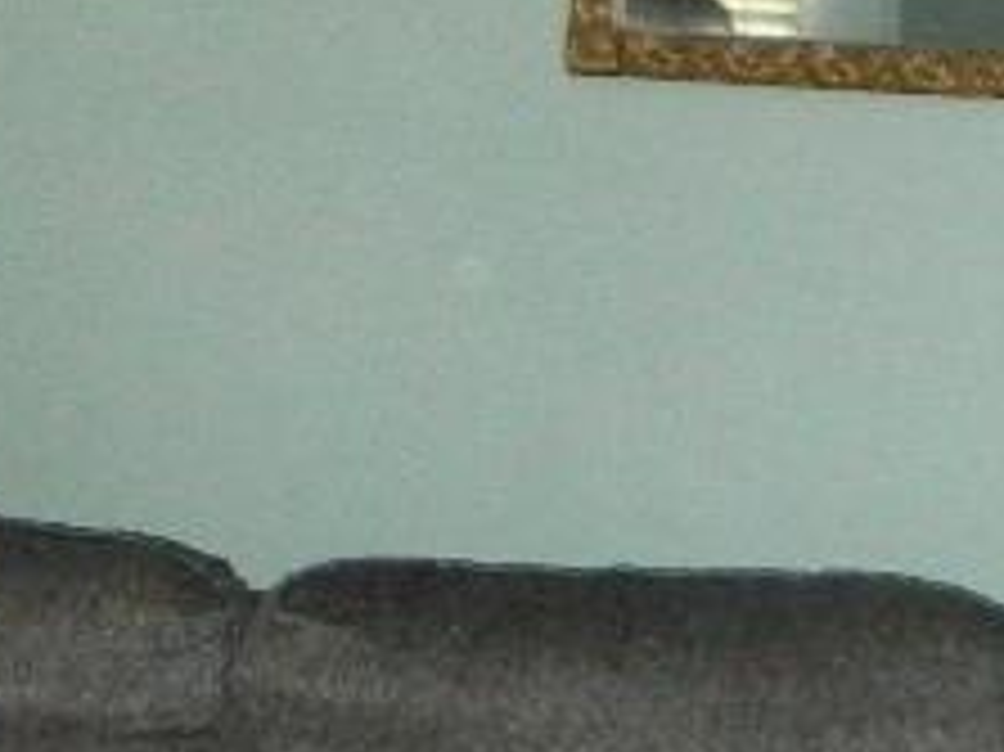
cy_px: -41
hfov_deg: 9.5
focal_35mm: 200
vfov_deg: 7.4
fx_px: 5798
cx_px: -644
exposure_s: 1/30
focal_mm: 5.6
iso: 500
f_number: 3.2
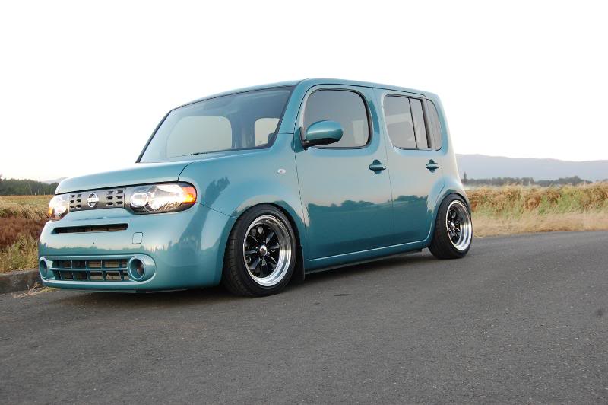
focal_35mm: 45
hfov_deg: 43.6
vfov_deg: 29.8
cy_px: 202
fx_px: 759
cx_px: 304
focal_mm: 30
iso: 720
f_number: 7.1
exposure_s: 1/30
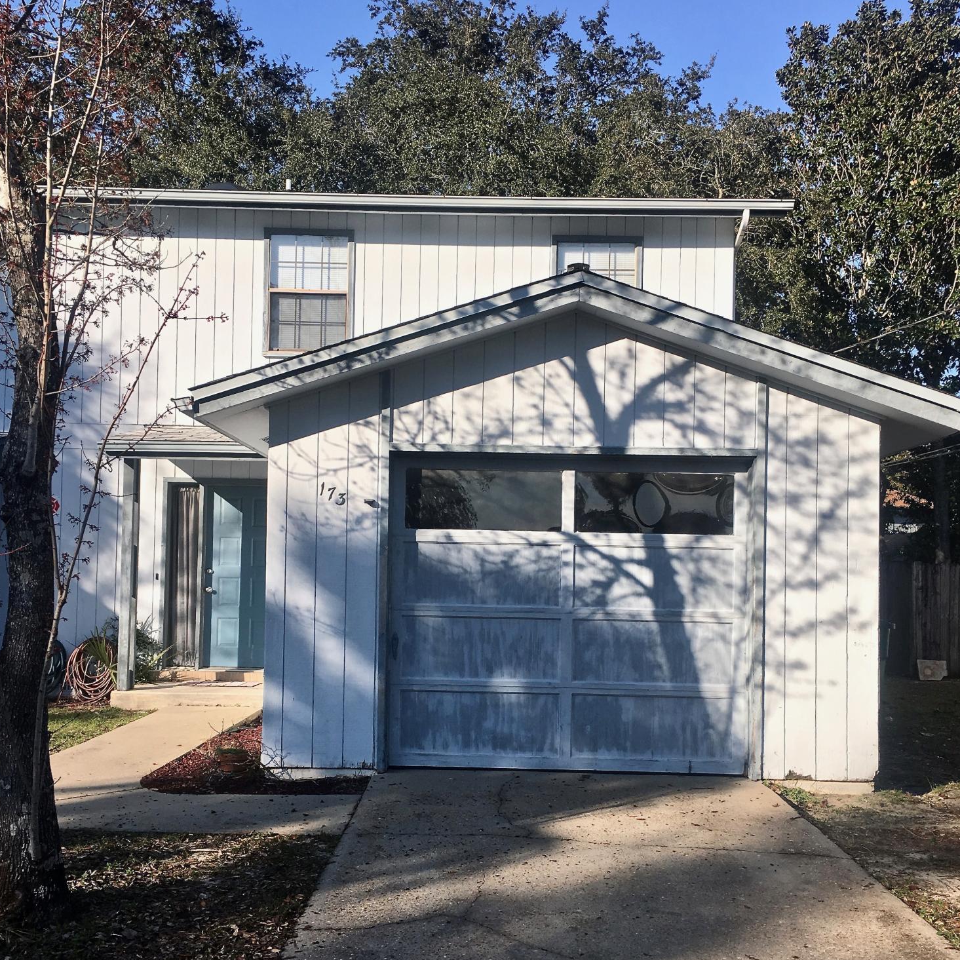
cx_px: 482
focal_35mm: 35
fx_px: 1098
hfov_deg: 47.2
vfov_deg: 47.0
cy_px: 561
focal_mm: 4.15
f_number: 2.2
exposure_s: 1/1012
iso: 25
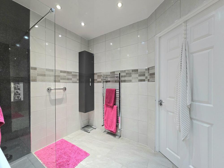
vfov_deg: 89.9
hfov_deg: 106.2
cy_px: 84
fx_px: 84
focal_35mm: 13
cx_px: 112
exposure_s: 1/50.3
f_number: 2.2
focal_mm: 2.2
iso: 320
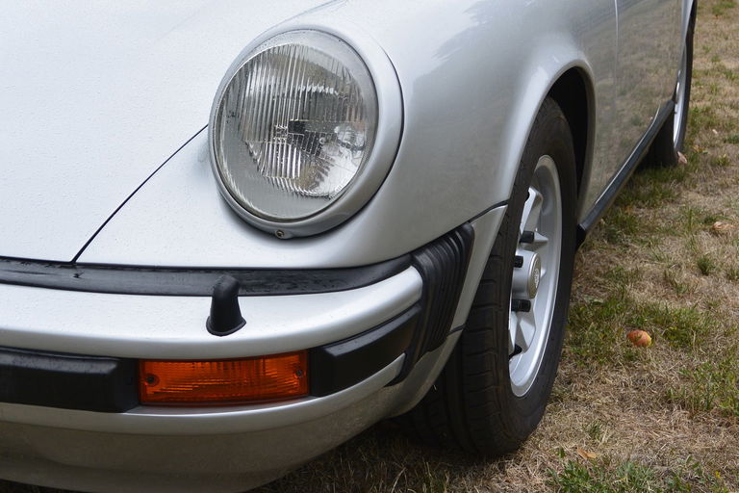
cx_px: 370
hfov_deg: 38.9
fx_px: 1047
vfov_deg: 26.5
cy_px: 246
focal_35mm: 51
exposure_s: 1/160
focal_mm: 18.9
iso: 160
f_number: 4.8
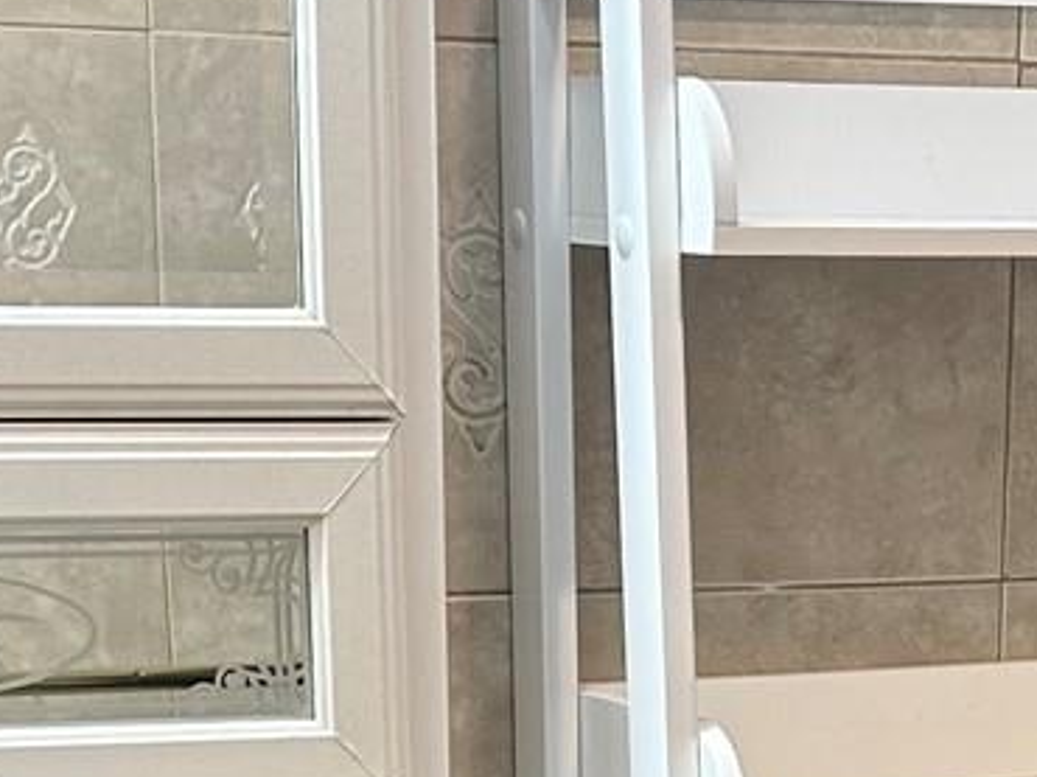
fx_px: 3982
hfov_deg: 14.7
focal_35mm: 133
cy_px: 1619
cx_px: 877
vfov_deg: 10.2
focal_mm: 6.86
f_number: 1.78
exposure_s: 1/120
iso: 125
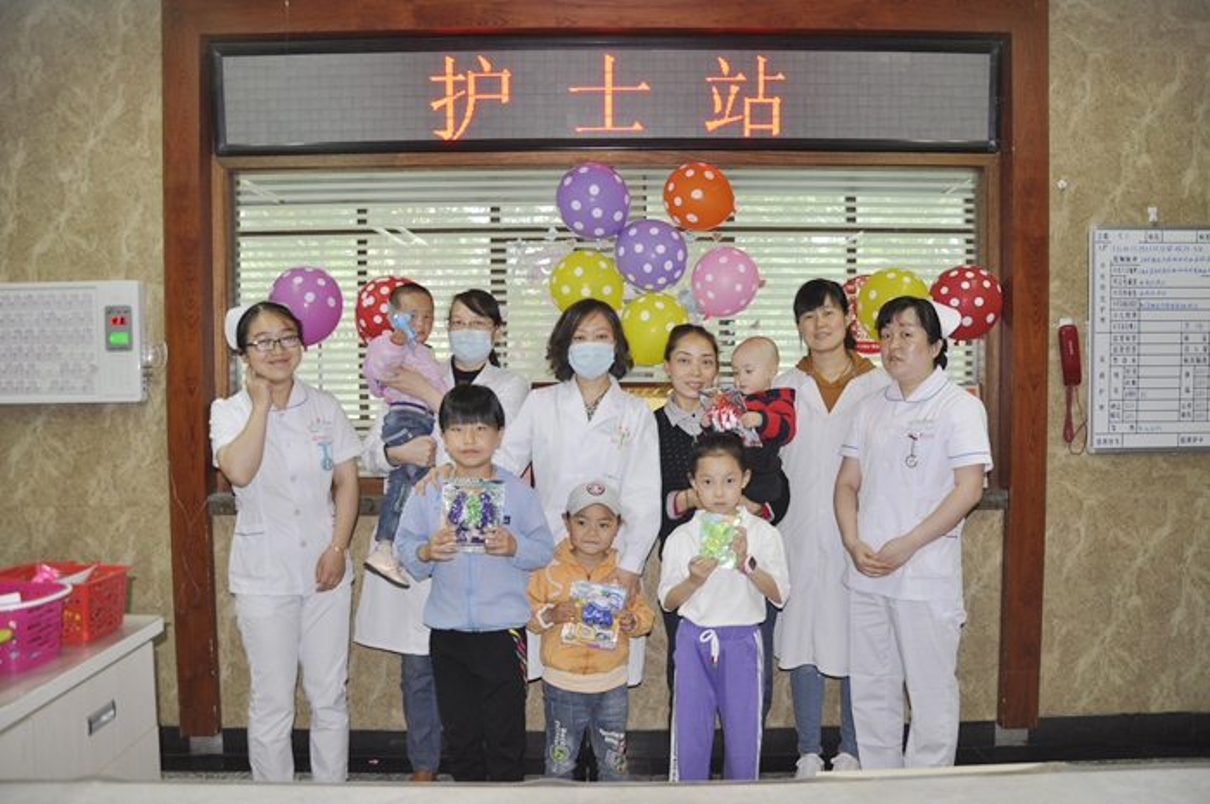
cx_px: 605
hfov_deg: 67.4
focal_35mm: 27
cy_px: 402
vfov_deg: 47.8
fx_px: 906
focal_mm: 18
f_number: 4
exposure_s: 1/60
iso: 640
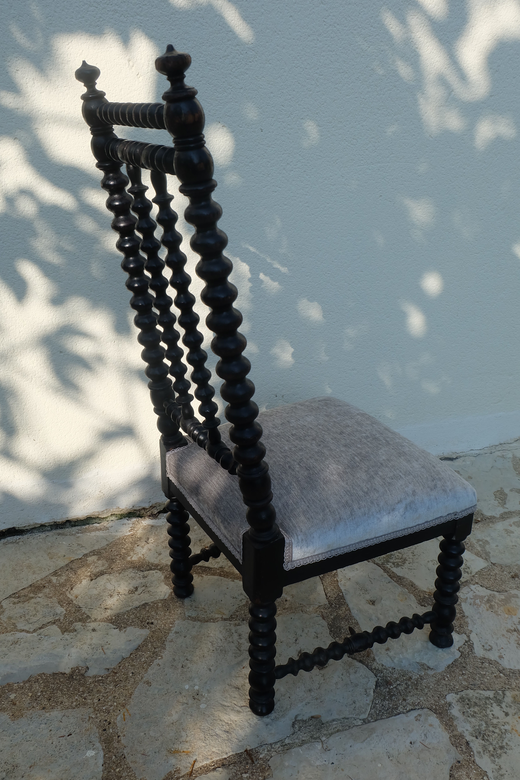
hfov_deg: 45.0
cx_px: 260
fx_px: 628
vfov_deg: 63.7
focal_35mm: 29
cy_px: 390
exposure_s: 1/400
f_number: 9
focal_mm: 19.2
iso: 400
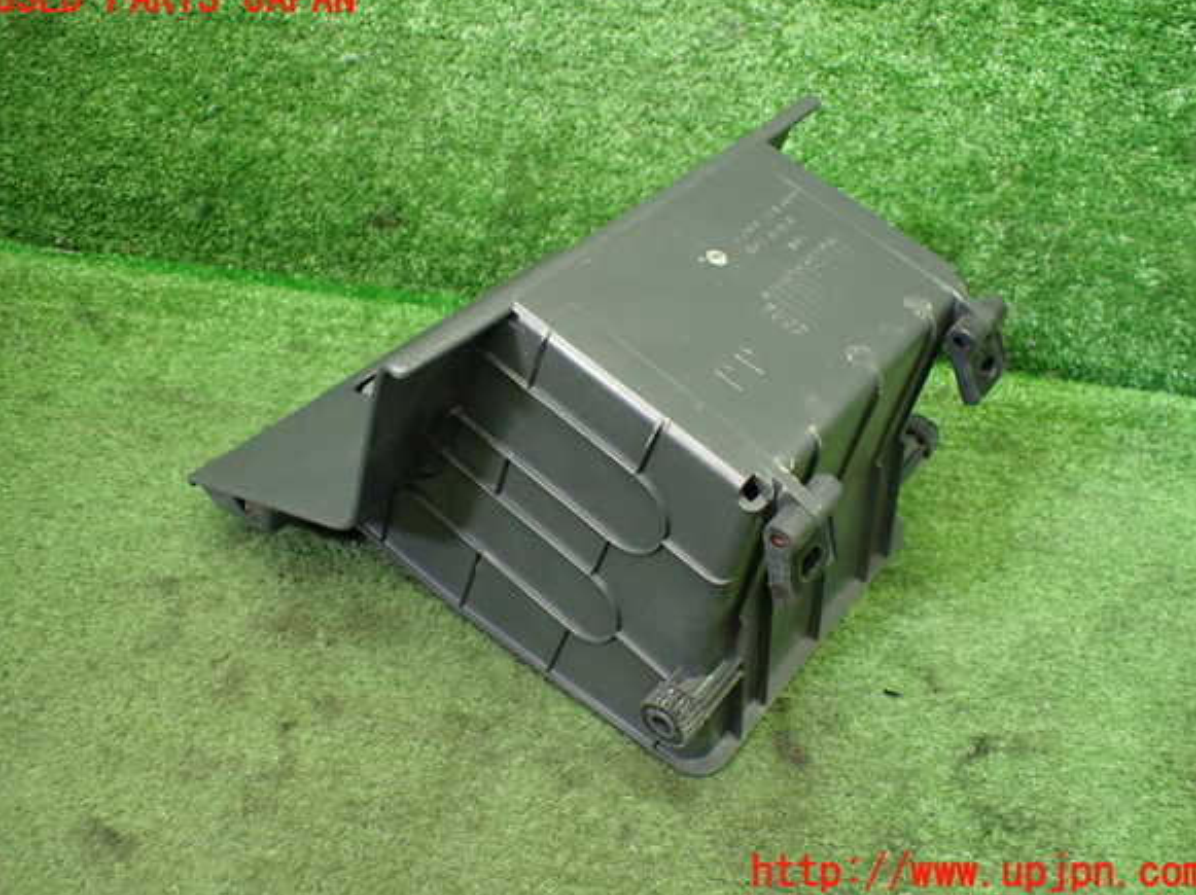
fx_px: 1070
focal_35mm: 31
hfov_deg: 58.4
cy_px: 436
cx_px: 599
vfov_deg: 45.4
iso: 800
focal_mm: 5.4
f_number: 2.3
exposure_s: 1/100
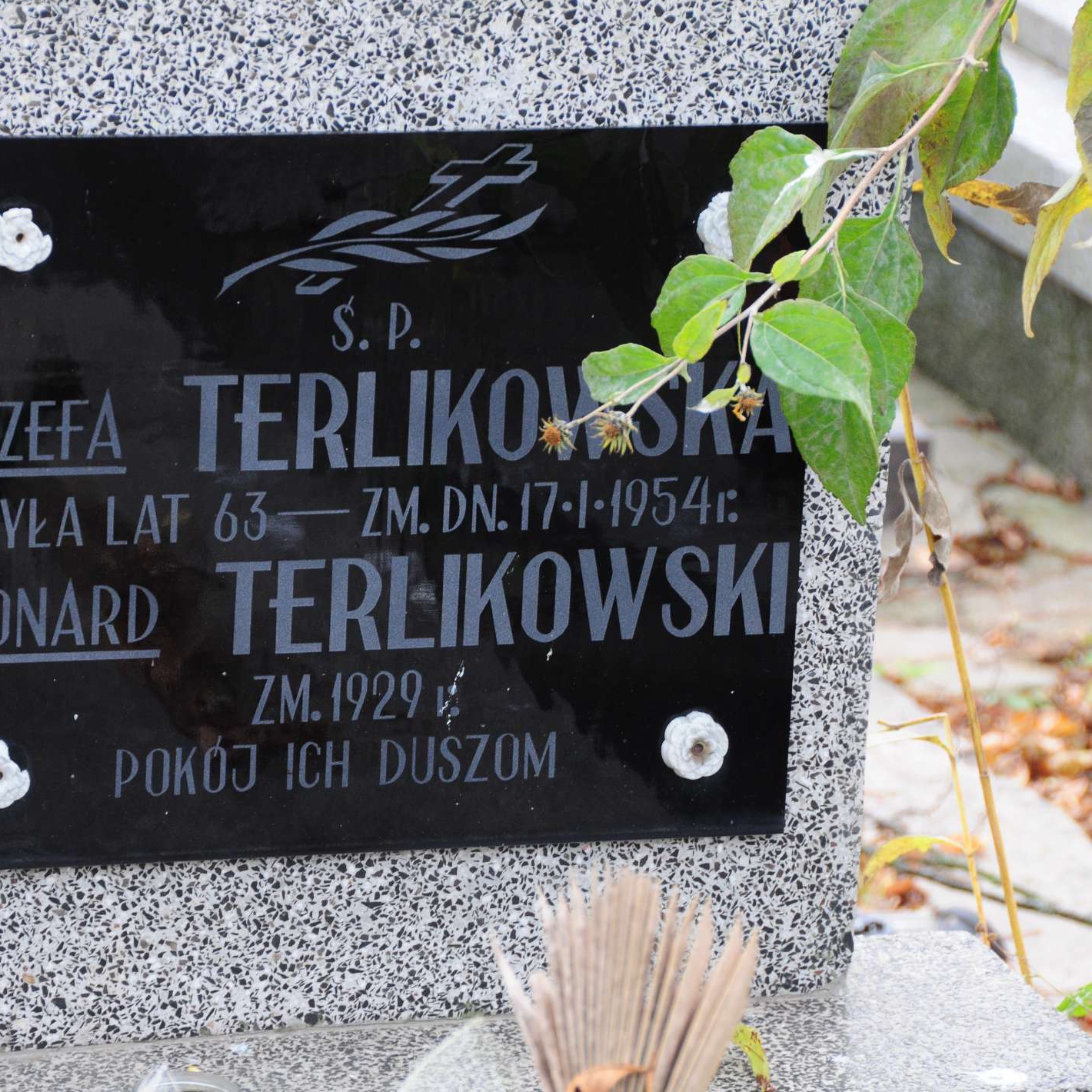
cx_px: 361
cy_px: 546
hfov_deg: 9.6
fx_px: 6519
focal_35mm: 183
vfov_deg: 9.6
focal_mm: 95
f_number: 7.1
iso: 500
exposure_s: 1/100
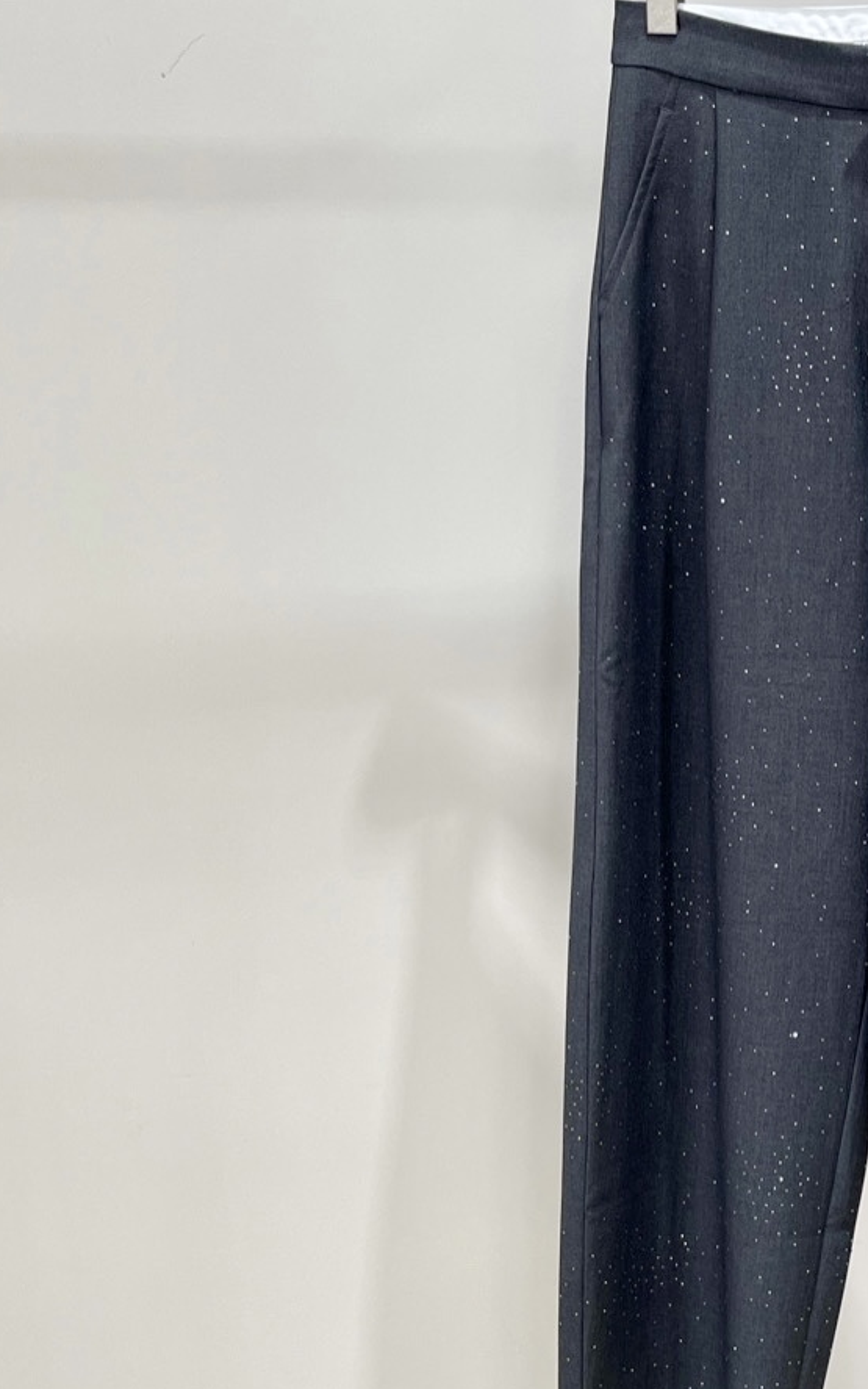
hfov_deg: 23.0
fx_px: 2006
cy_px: 705
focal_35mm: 53
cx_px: 954
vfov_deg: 38.2
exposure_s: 1/121
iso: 64
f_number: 1.6
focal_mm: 5.1
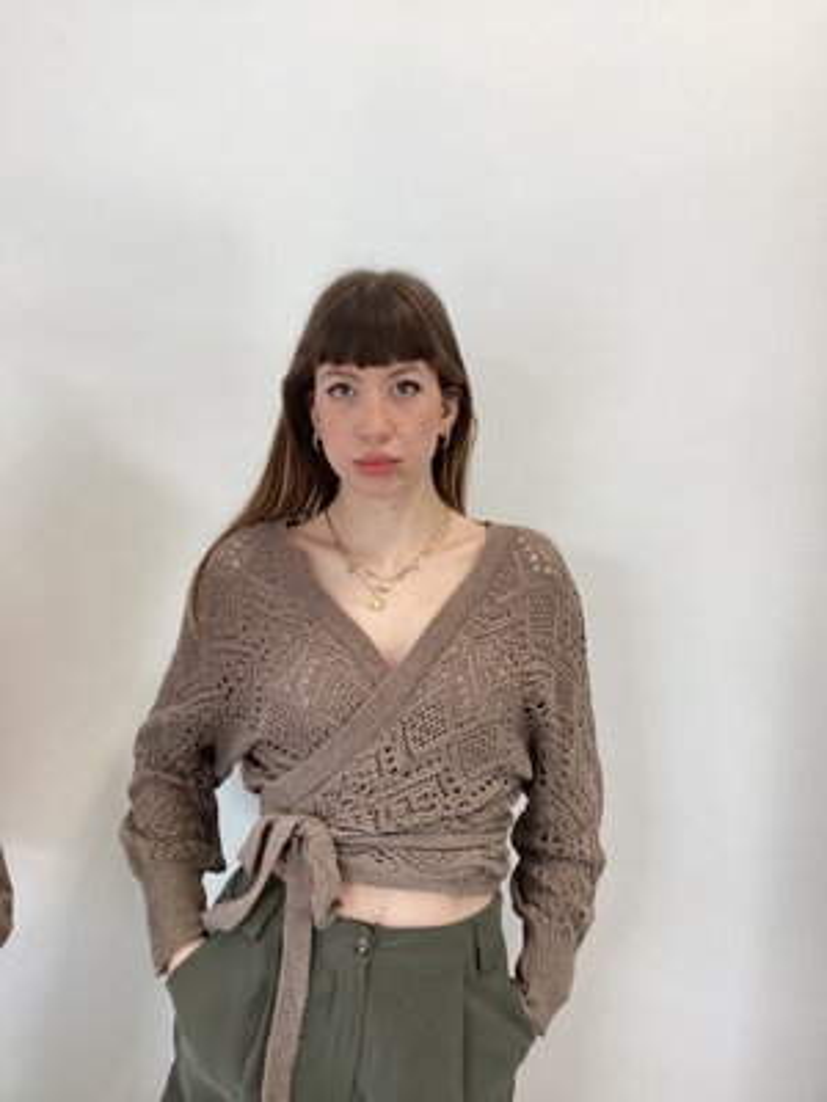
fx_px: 987
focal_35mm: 31
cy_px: 551
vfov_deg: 58.4
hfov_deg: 45.4
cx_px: 414
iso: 64
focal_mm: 3.3
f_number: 2.4
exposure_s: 1/100
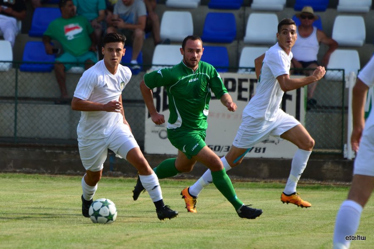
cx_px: 187
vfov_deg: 3.1
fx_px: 4675
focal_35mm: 450
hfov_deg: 4.6
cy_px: 124
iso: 250
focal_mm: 300
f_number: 5.6
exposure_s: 1/800
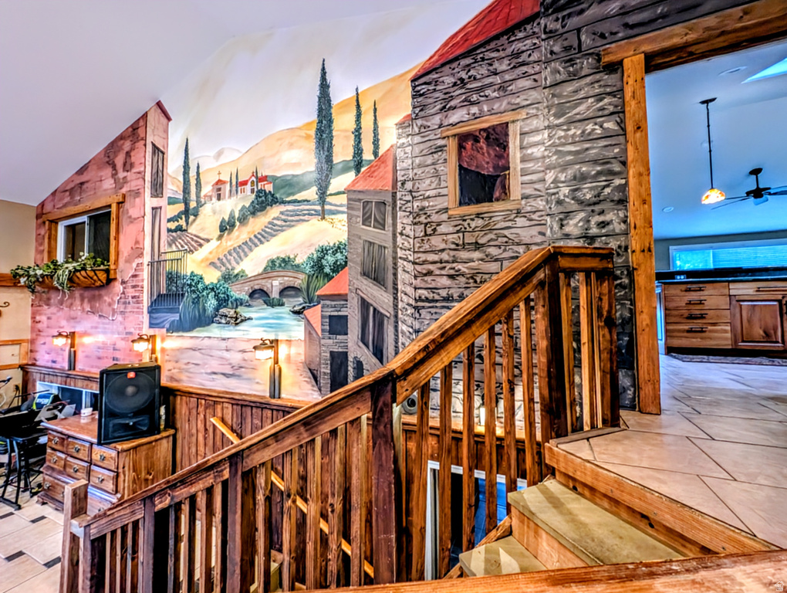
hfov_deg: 110.5
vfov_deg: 94.6
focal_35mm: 12
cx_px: 394
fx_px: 273
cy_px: 296
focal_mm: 2.23
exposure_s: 1/30
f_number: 1.95
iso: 167
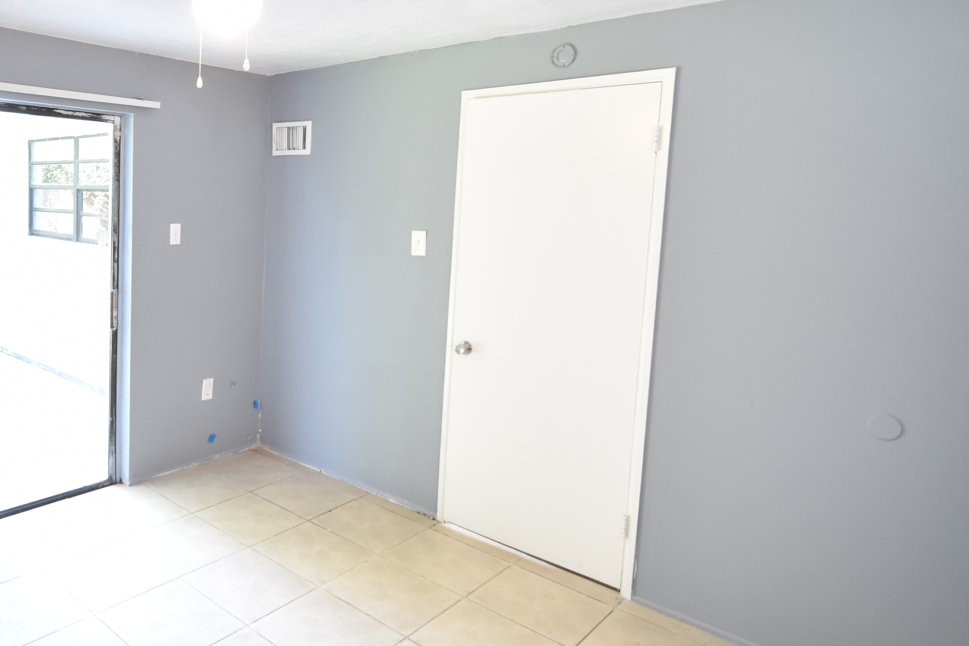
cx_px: 202
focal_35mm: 24
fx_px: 646
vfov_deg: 52.6
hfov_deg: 67.2
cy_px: 248
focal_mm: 10
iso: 800
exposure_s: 1/30
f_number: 4
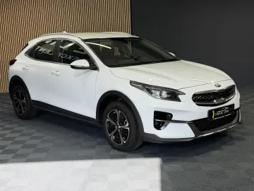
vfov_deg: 30.3
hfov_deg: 39.7
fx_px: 352
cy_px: 96
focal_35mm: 48
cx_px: 127
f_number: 1.78
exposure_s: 1/121
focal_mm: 6.76
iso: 50
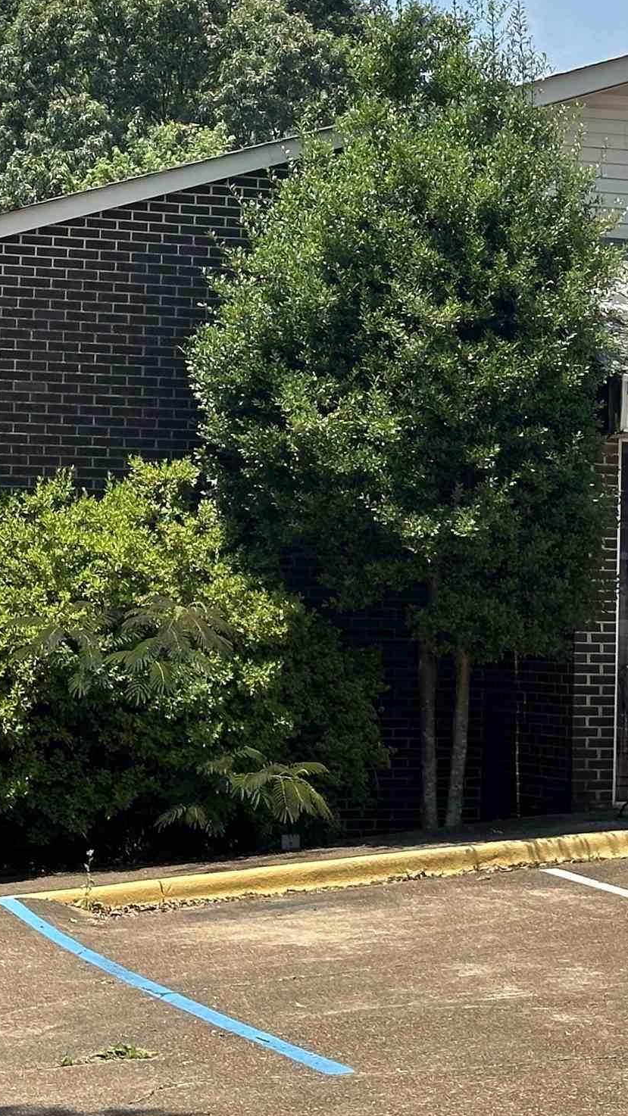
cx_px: 535
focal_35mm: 109
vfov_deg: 19.6
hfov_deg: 11.1
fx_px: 3227
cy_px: 409
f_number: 1.78
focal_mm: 6.86
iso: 64
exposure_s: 1/3472
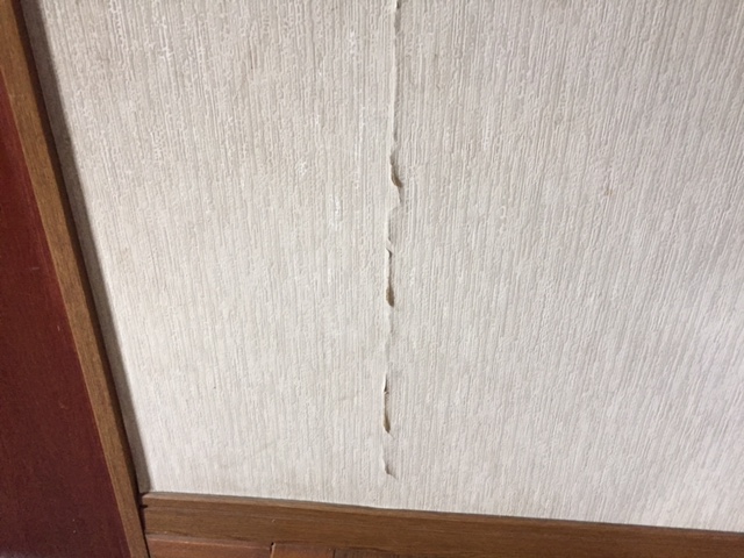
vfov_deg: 48.2
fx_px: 623
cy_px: 279
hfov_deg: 61.7
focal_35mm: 29
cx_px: 372
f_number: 2.2
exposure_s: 1/30
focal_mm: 4.15
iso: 250
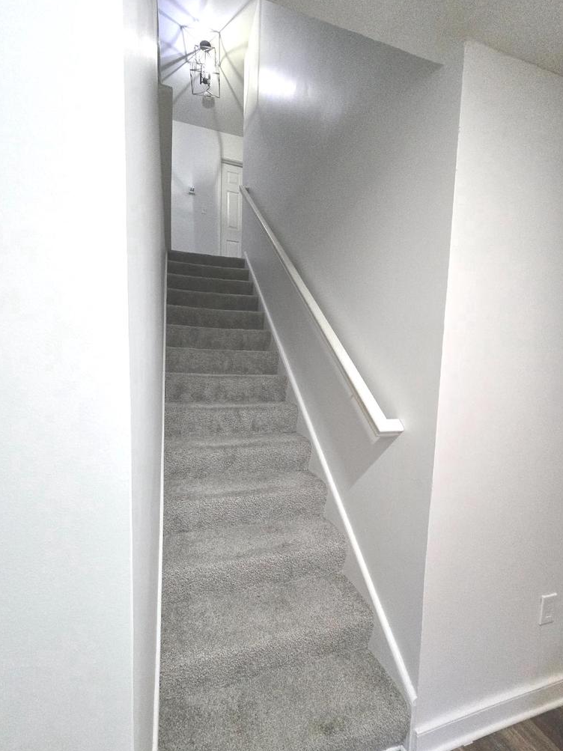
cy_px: 398
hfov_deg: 85.6
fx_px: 304
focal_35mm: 14
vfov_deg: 102.0
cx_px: 264
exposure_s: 1/60
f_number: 2.2
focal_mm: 1.7
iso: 500
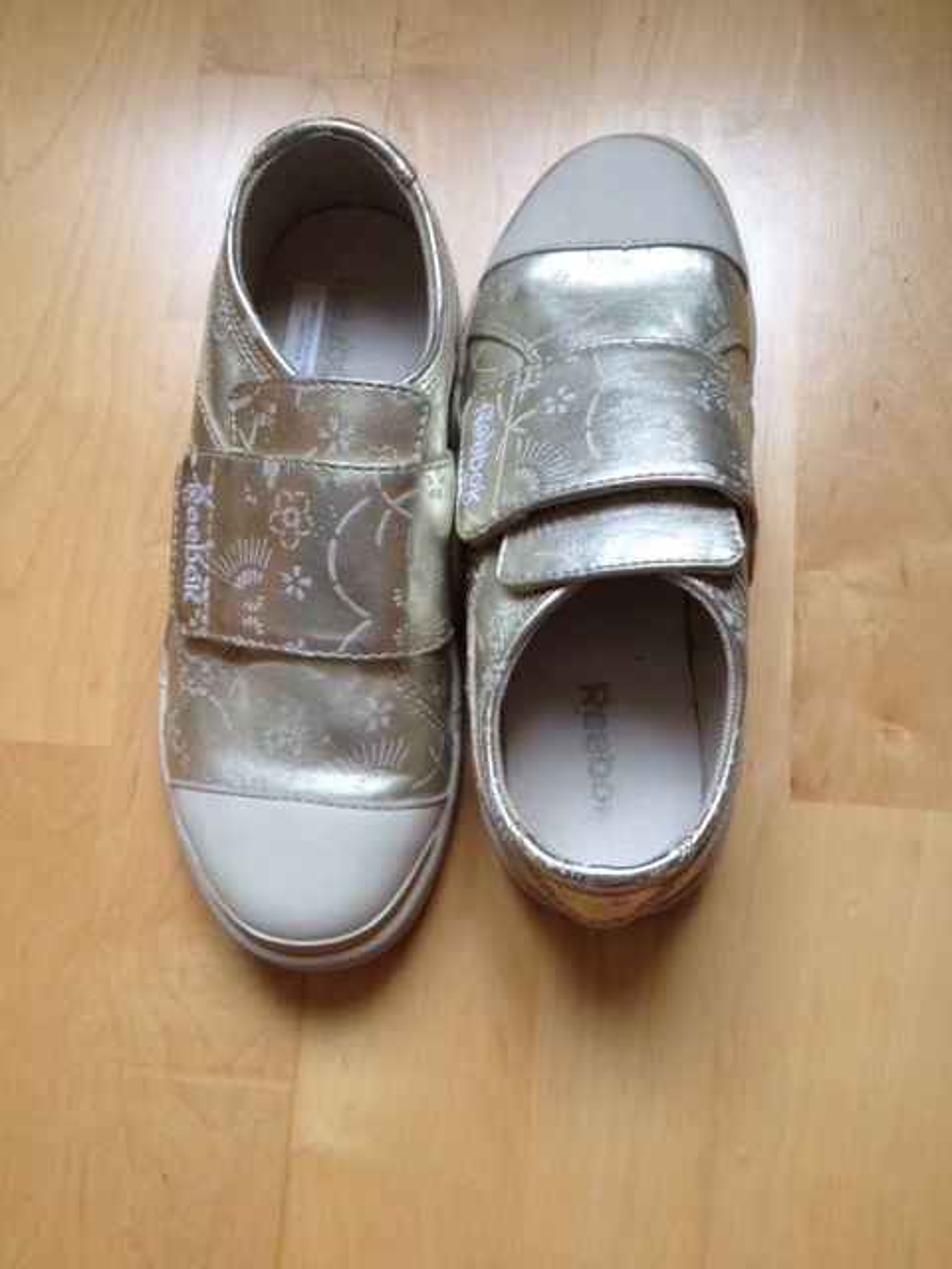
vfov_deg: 52.6
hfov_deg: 40.7
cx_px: 476
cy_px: 634
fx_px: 1283
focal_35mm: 35
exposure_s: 1/60
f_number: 2.4
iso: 50
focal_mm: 4.28
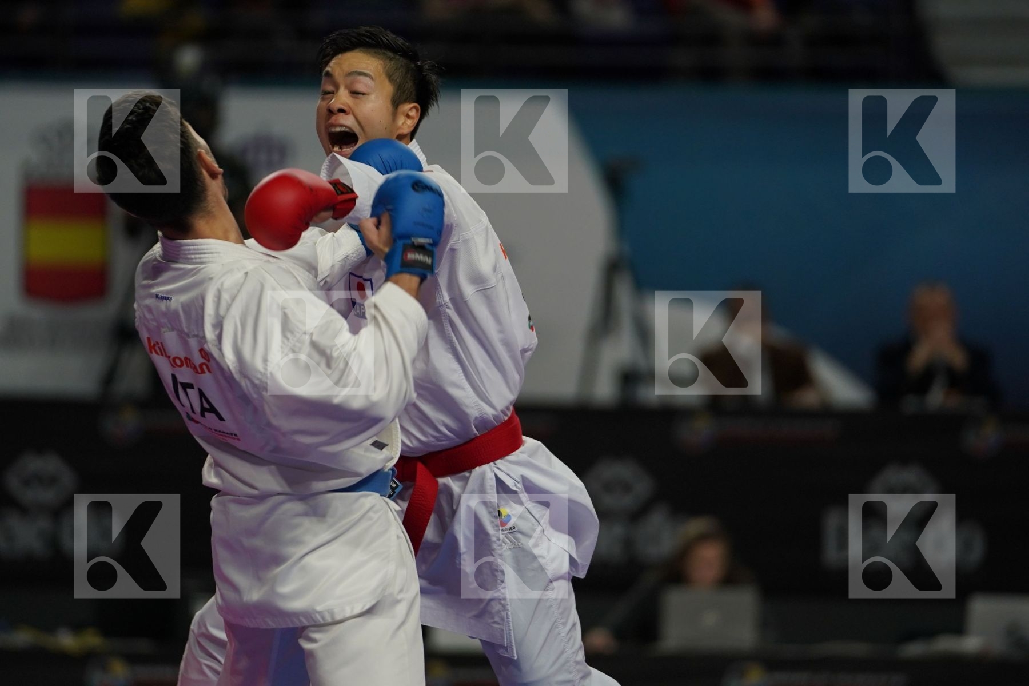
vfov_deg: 4.8
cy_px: 343
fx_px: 8231
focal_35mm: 288
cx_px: 514
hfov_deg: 7.2
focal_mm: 192
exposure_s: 1/1000
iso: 800
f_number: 2.8
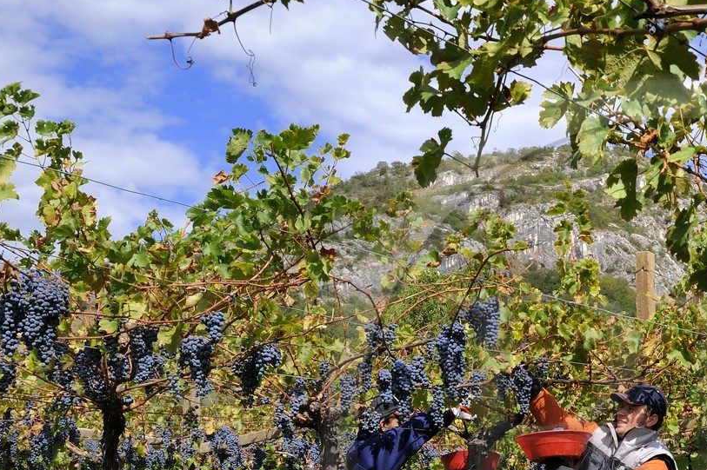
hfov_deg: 30.1
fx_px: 1236
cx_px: 677
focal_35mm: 63
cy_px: 440
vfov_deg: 21.0
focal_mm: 32
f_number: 10
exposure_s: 1/250
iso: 200
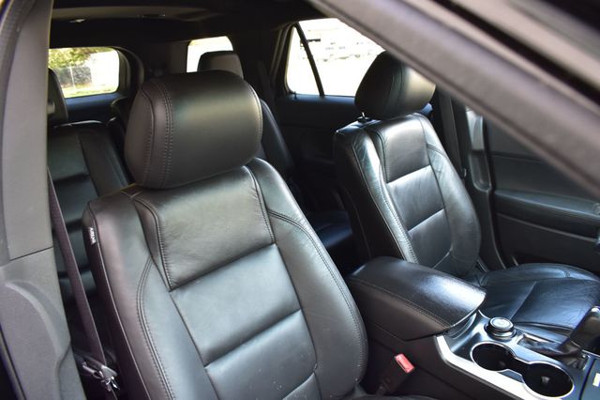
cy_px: 200
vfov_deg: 47.9
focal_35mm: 27
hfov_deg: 67.4
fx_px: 450
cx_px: 300
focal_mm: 18
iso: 400
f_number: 7.1
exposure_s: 1/25
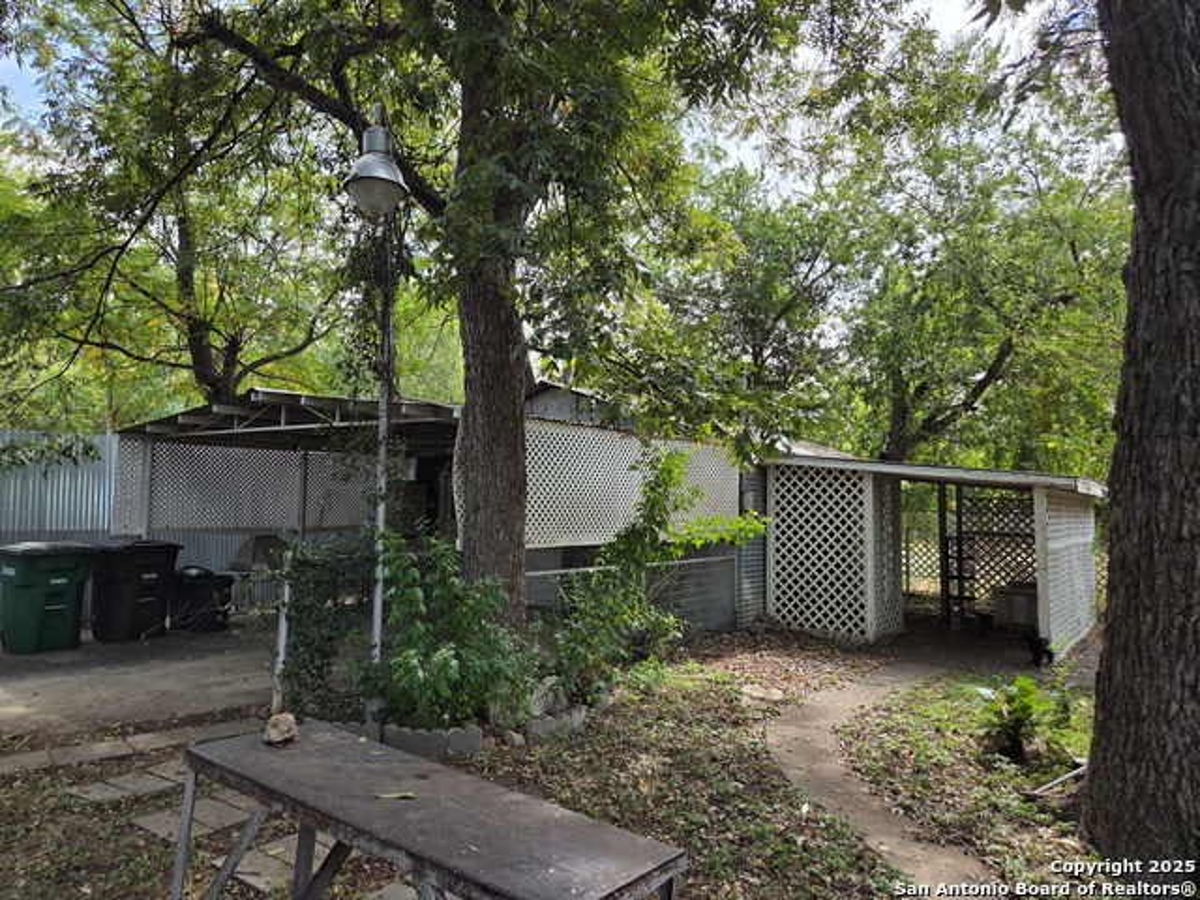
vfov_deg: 58.9
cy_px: 450
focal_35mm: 23
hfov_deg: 73.9
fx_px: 797
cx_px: 600
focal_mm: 5.4
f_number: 1.8
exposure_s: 1/1962
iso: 80
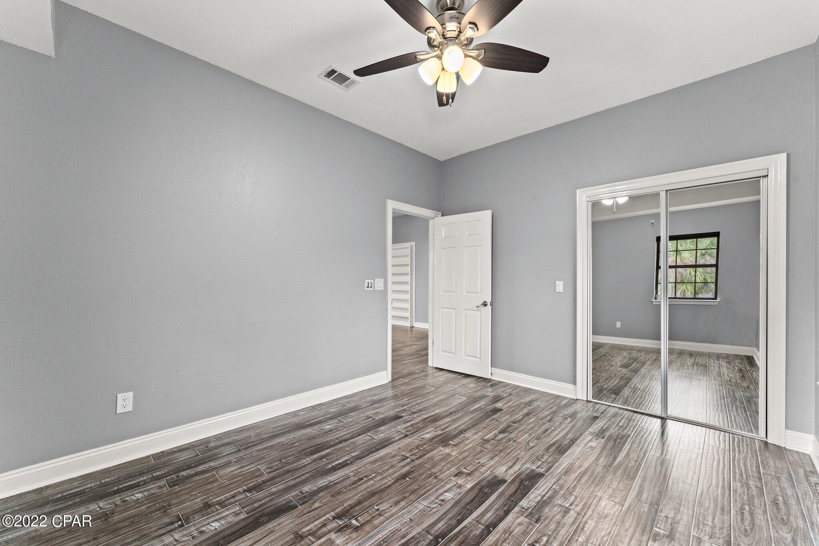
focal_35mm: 14
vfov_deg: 81.2
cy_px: 273
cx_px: 410
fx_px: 318
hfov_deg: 104.3
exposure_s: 1/2
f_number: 8
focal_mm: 14
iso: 400
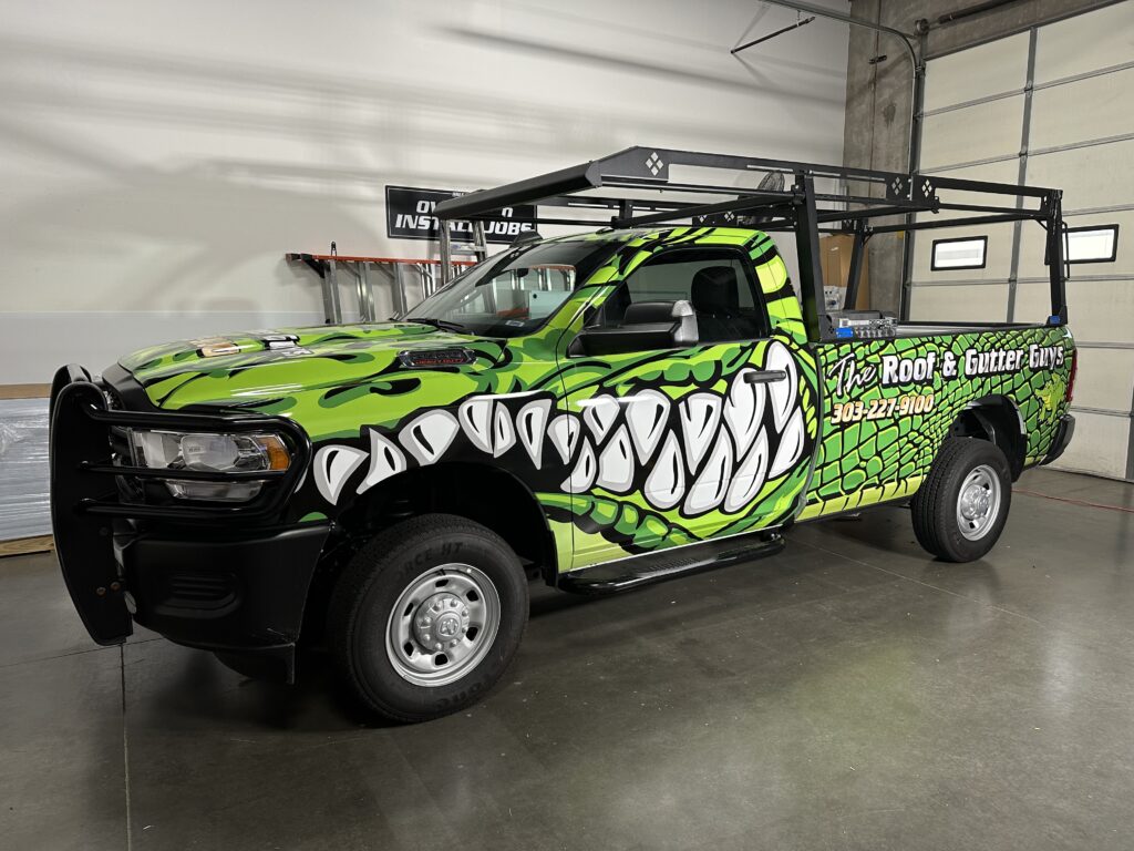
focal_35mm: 24
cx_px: 567
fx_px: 786
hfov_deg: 71.6
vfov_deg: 56.8
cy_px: 426
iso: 125
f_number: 1.78
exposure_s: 1/60
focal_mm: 6.86
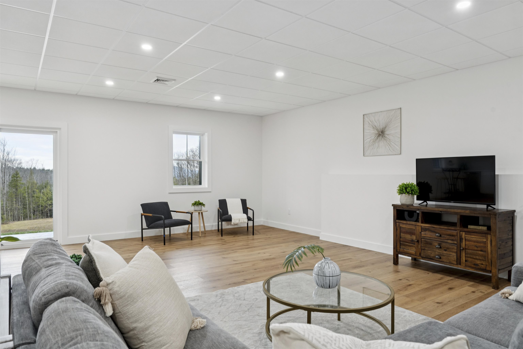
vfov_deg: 53.1
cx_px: 262
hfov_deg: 73.7
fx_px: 349
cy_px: 174
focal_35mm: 24
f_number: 8
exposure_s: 1/20
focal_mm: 24
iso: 640
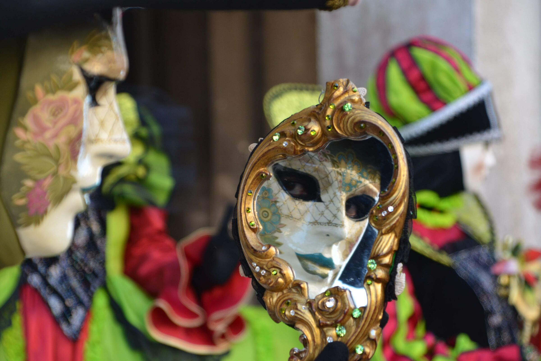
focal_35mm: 128
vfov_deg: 10.8
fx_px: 1916
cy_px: 180
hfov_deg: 16.1
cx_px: 270
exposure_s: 1/160
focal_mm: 85
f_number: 6.3
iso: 400
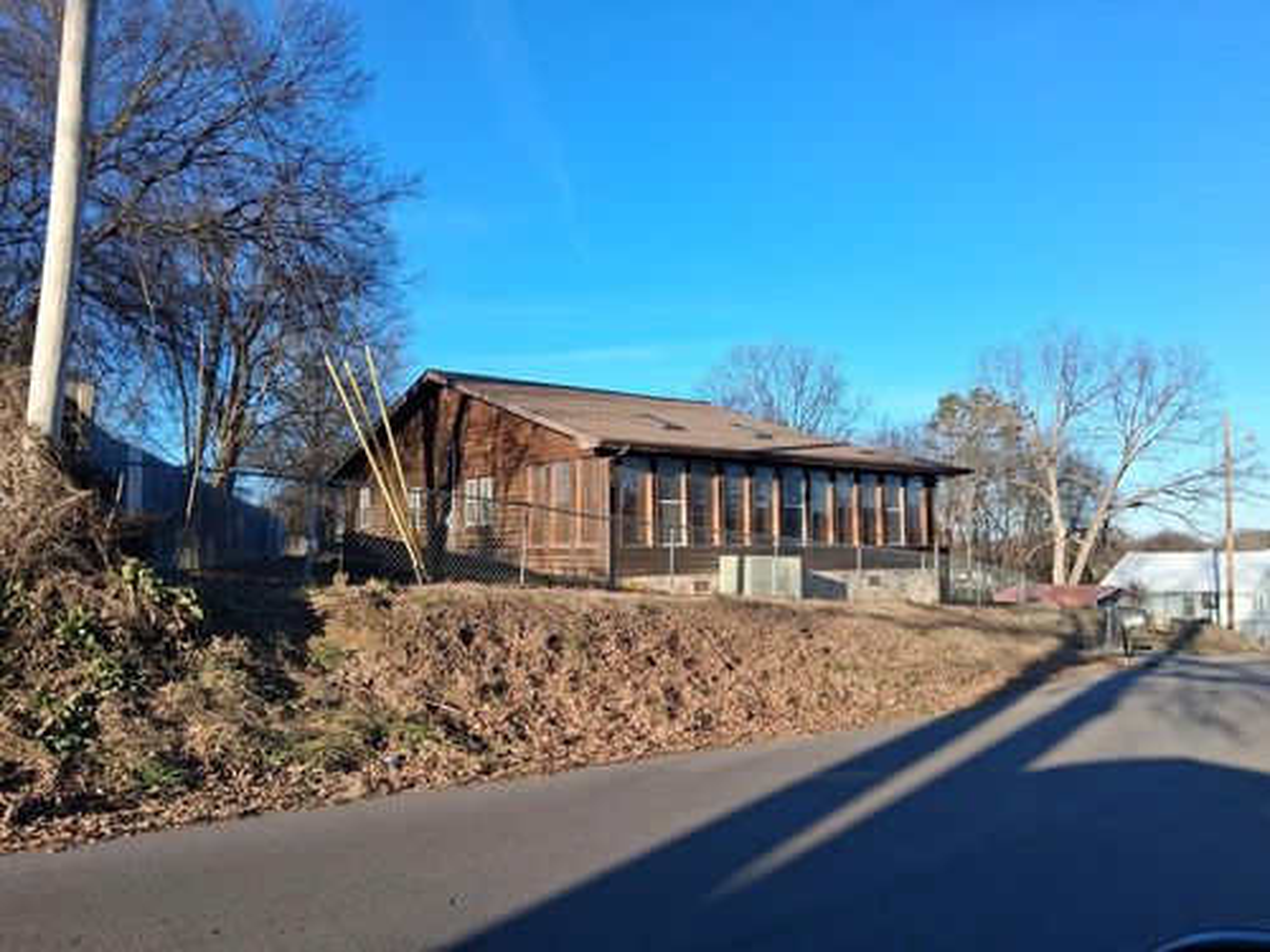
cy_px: 476
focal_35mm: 26
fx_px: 954
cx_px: 635
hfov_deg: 67.3
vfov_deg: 53.1
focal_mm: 3.98
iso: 25
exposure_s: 1/327
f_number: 1.8
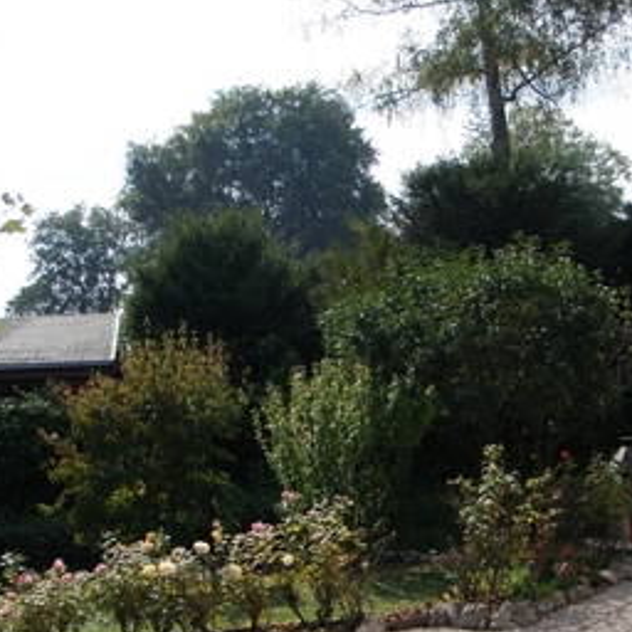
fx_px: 1301
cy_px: 375
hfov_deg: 27.1
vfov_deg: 27.2
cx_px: 420
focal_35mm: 63
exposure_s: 1/640
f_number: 3.5
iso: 80
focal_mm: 6.7
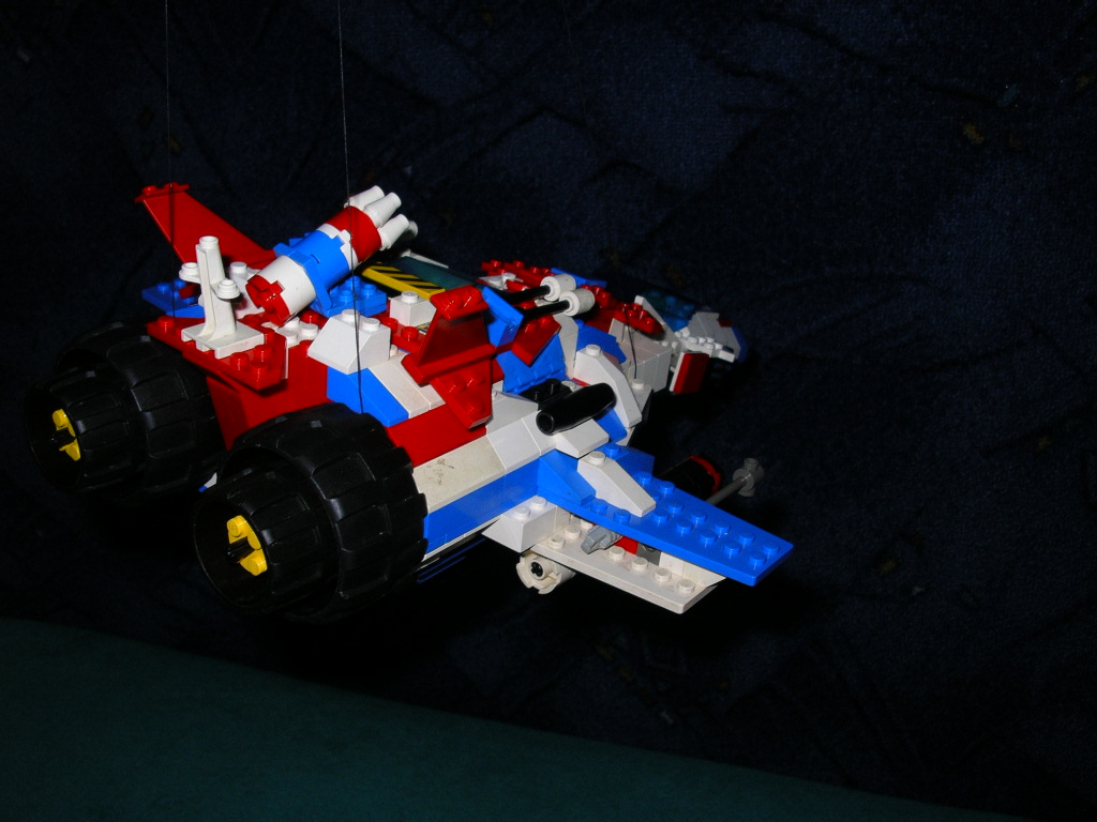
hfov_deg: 49.0
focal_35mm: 38
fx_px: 1204
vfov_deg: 37.7
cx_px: 548
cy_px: 411
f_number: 4.1
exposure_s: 1/60
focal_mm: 5.8
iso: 50
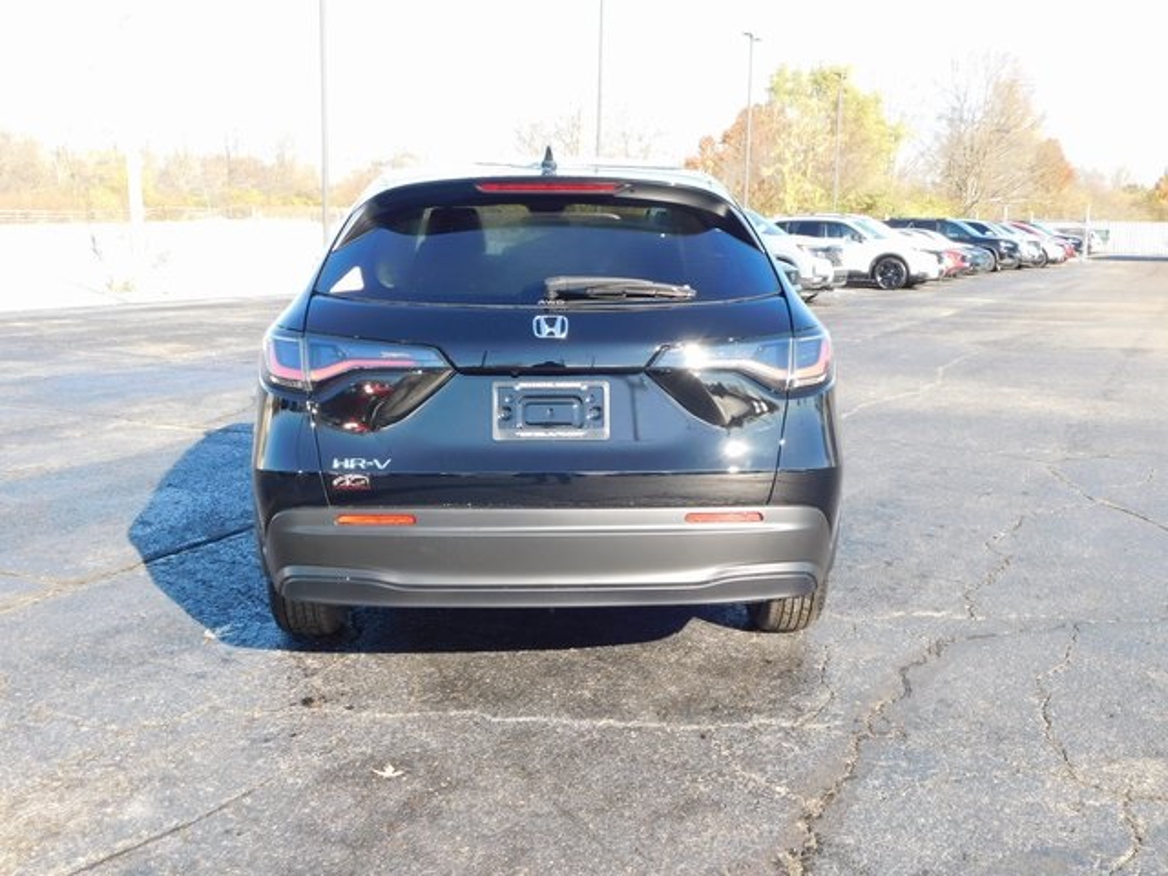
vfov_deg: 39.7
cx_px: 584
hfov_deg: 51.4
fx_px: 1215
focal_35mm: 36
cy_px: 438
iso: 125
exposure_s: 1/320
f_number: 3.5
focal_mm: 6.3
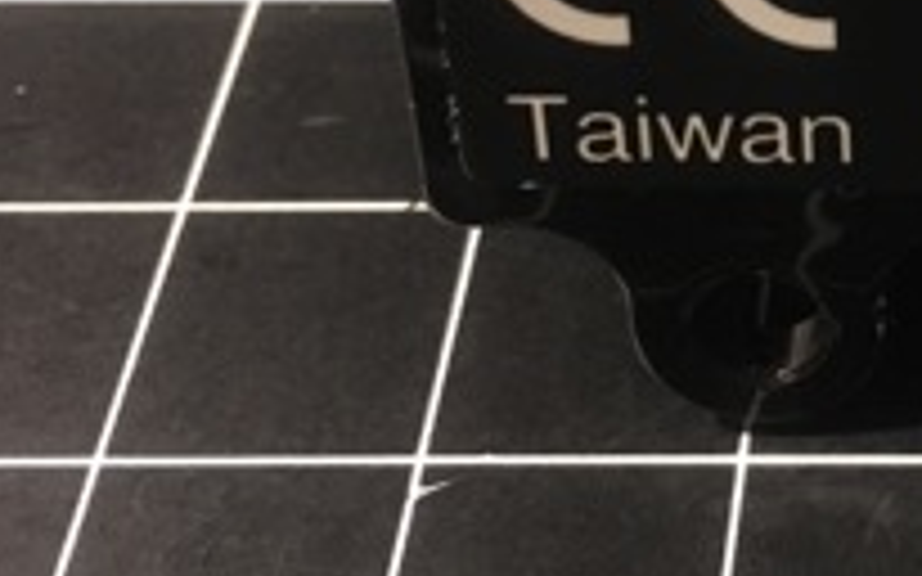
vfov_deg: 13.2
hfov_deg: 19.9
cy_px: -144
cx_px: 1196
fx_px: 2412
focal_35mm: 96
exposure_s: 1/15
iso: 250
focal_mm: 4.15
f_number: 2.2
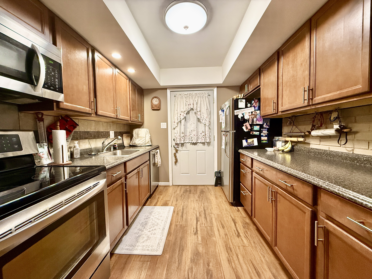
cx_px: 186
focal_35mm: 14
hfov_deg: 102.1
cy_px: 140
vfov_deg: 85.7
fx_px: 150
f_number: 2.2
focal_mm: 2.22
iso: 250
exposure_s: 1/60
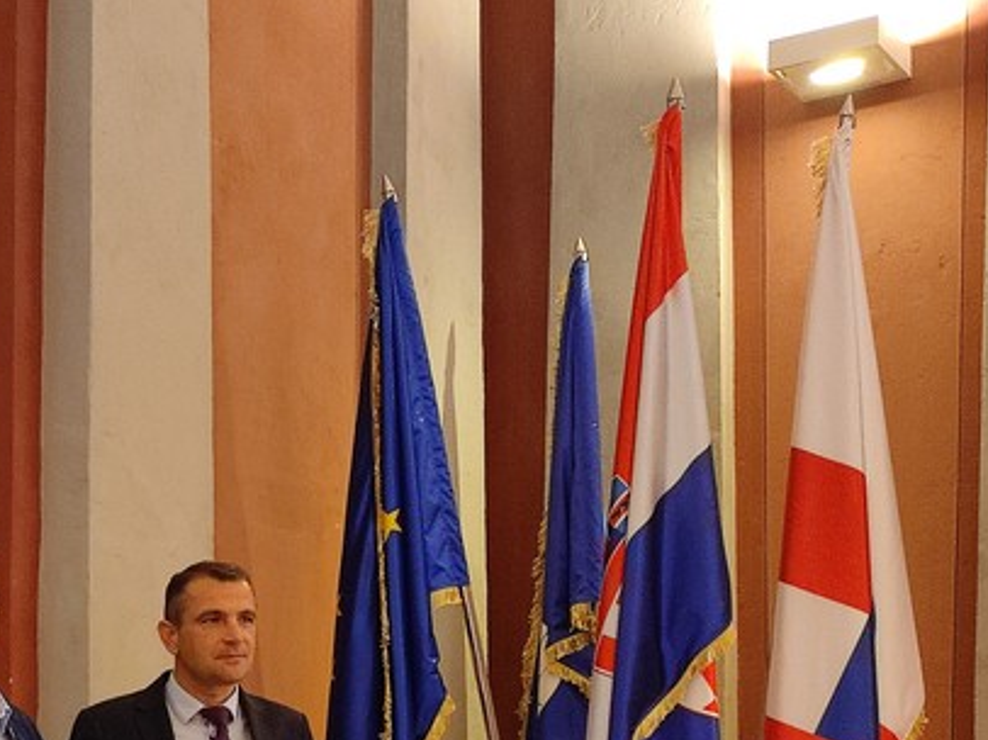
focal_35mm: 63
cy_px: 908
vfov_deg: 21.5
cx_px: -112
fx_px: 1797
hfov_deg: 27.9
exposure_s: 1/33
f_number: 1.79
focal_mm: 4.7
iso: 727
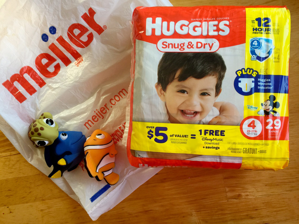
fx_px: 250
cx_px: 150
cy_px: 112
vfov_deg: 48.2
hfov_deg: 61.7
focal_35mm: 29
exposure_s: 1/30
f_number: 2.2
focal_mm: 4.15
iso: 40
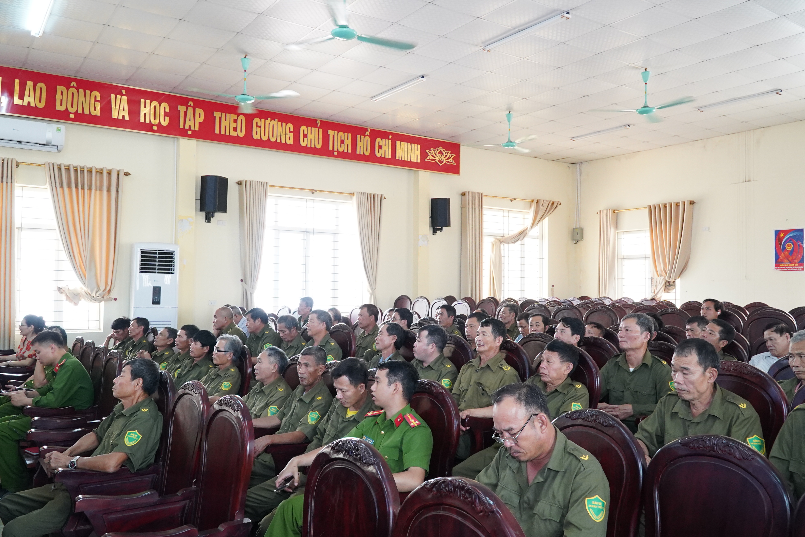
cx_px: 402
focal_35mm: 27
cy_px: 268
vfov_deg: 47.9
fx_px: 604
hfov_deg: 67.4
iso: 3200
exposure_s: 1/80
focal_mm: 18
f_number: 6.3
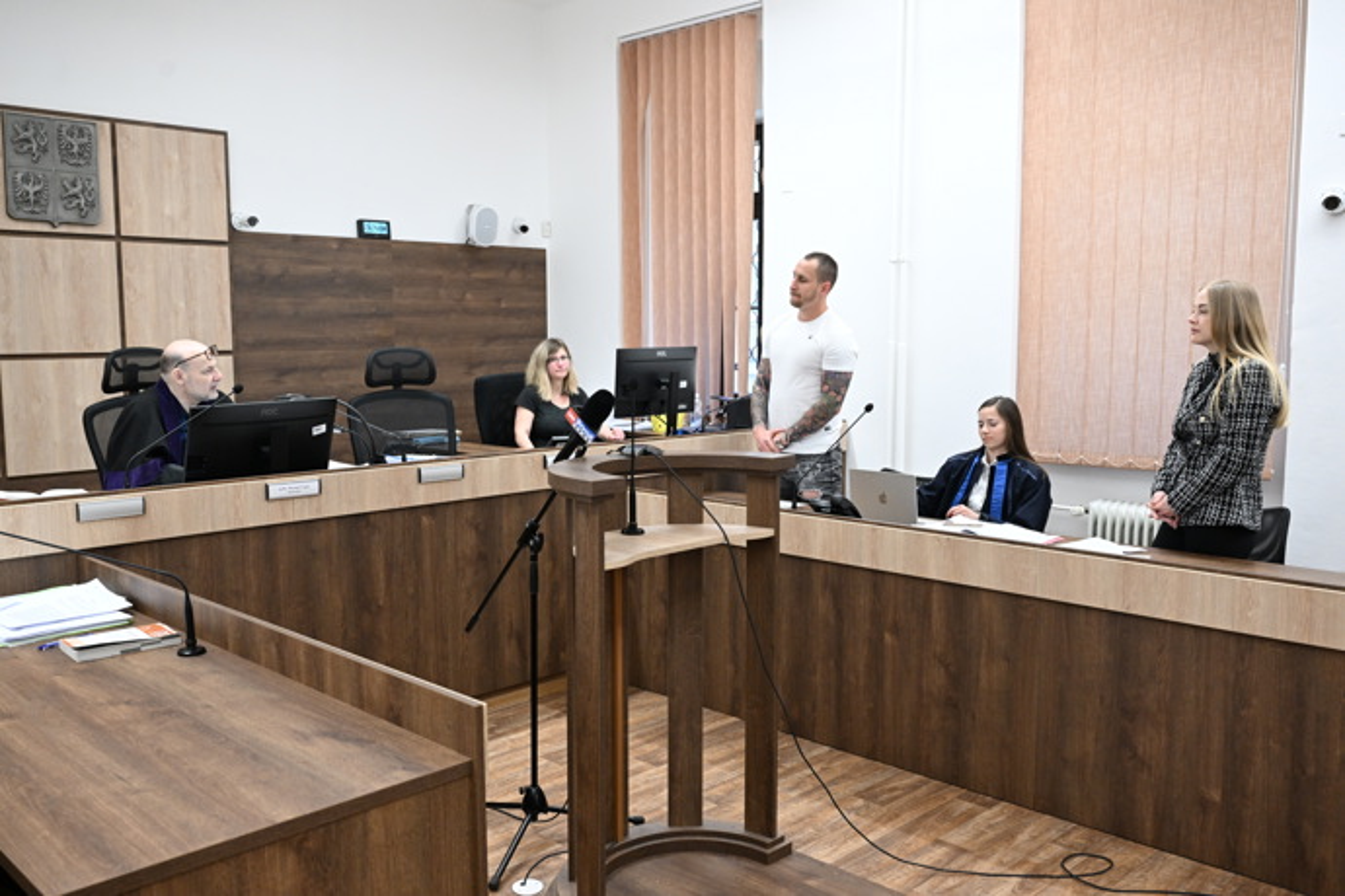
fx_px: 1158
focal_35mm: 31
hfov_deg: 60.3
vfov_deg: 42.3
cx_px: 672
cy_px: 448
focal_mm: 31
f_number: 5
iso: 3200
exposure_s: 1/250
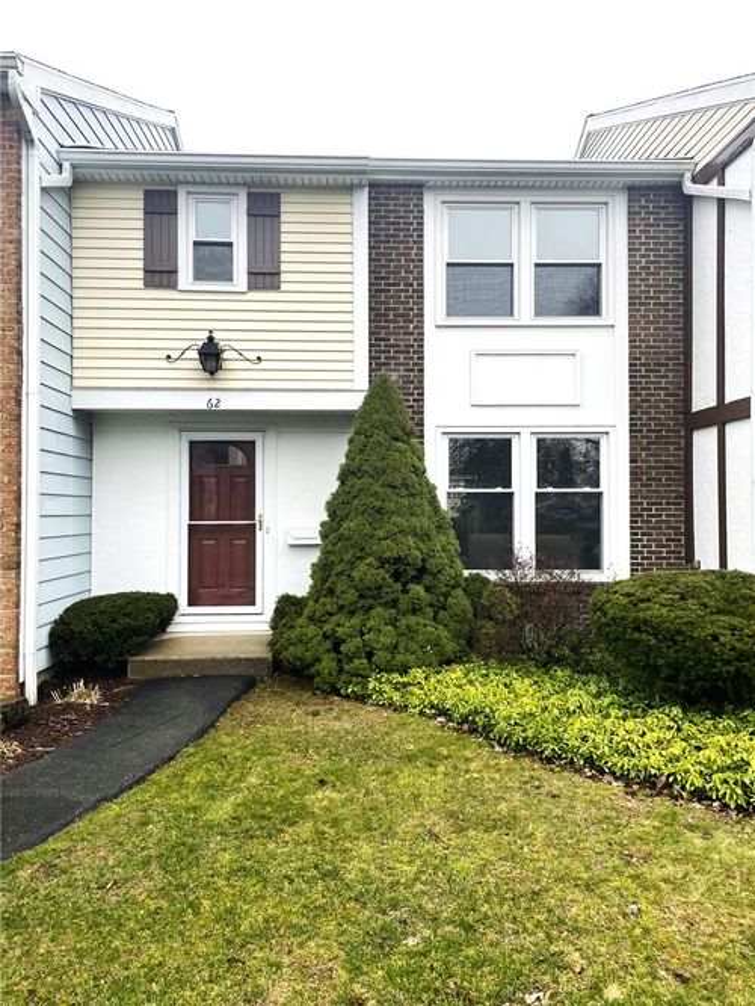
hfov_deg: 53.1
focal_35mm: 26
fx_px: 756
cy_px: 503
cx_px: 378
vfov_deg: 67.3
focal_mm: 4.2
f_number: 1.6
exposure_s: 1/145
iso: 32
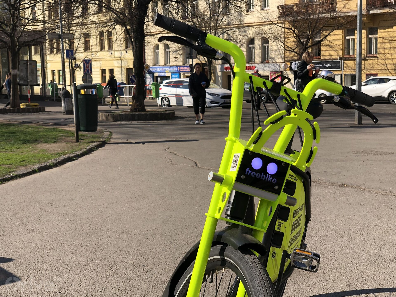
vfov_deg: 28.0
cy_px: 148
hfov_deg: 36.8
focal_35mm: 52
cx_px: 198
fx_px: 595
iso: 16
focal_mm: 6
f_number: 2.4
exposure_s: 1/917
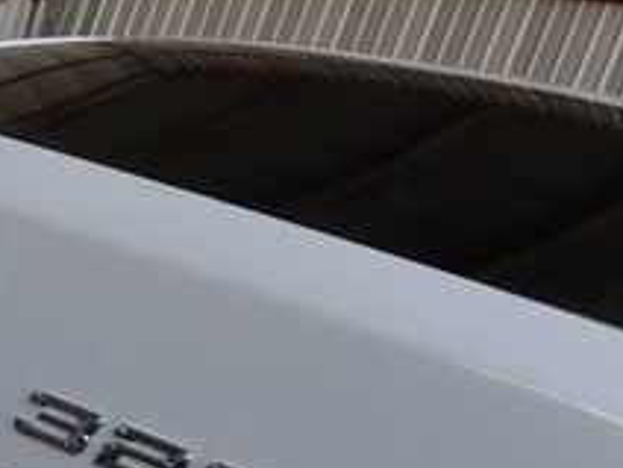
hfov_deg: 21.0
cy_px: 580
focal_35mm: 85
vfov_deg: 16.6
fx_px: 1530
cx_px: -182
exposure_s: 1/125
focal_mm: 5.4
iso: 100
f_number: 3.2
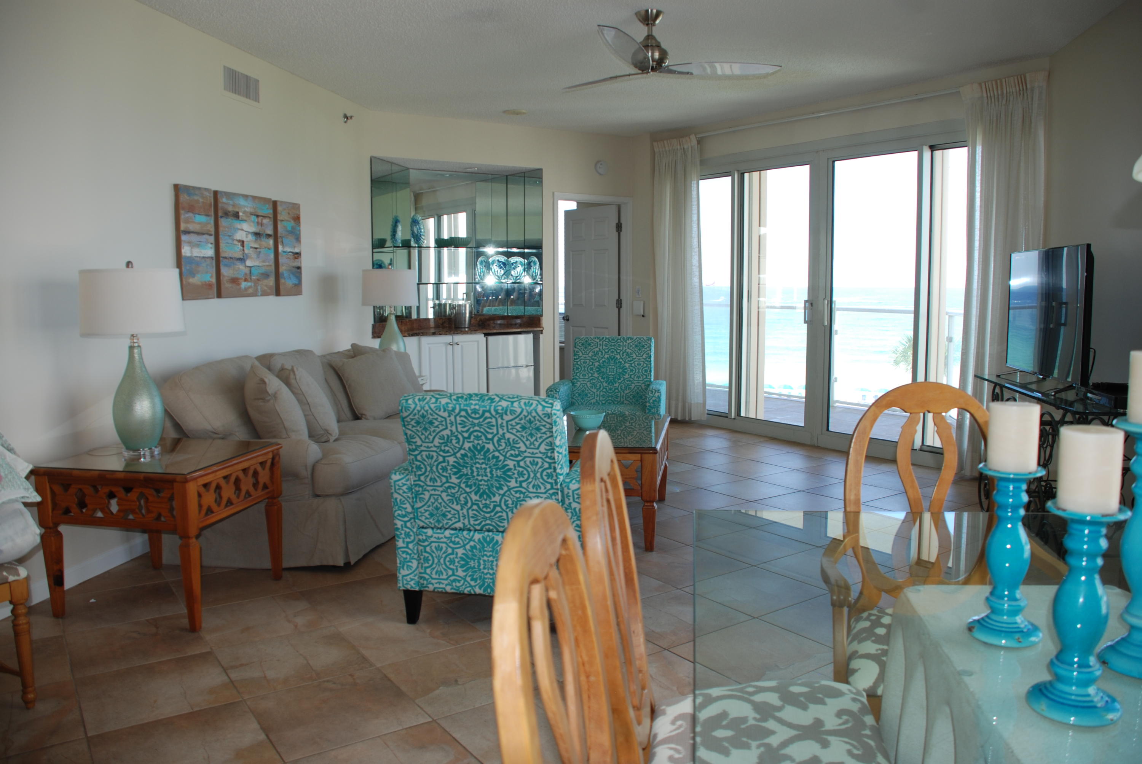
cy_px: 382
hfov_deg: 67.3
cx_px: 571
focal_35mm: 27
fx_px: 857
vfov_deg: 48.0
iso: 100
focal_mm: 18
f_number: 3.5
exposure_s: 1/60
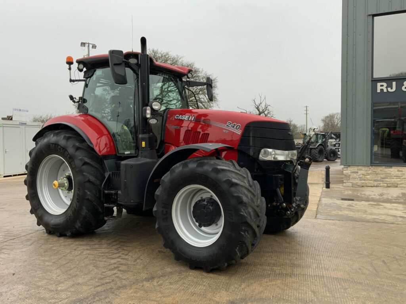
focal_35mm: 29
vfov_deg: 48.2
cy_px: 152
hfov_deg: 61.7
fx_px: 340
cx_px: 203
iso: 25
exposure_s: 1/122
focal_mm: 3
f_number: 1.8
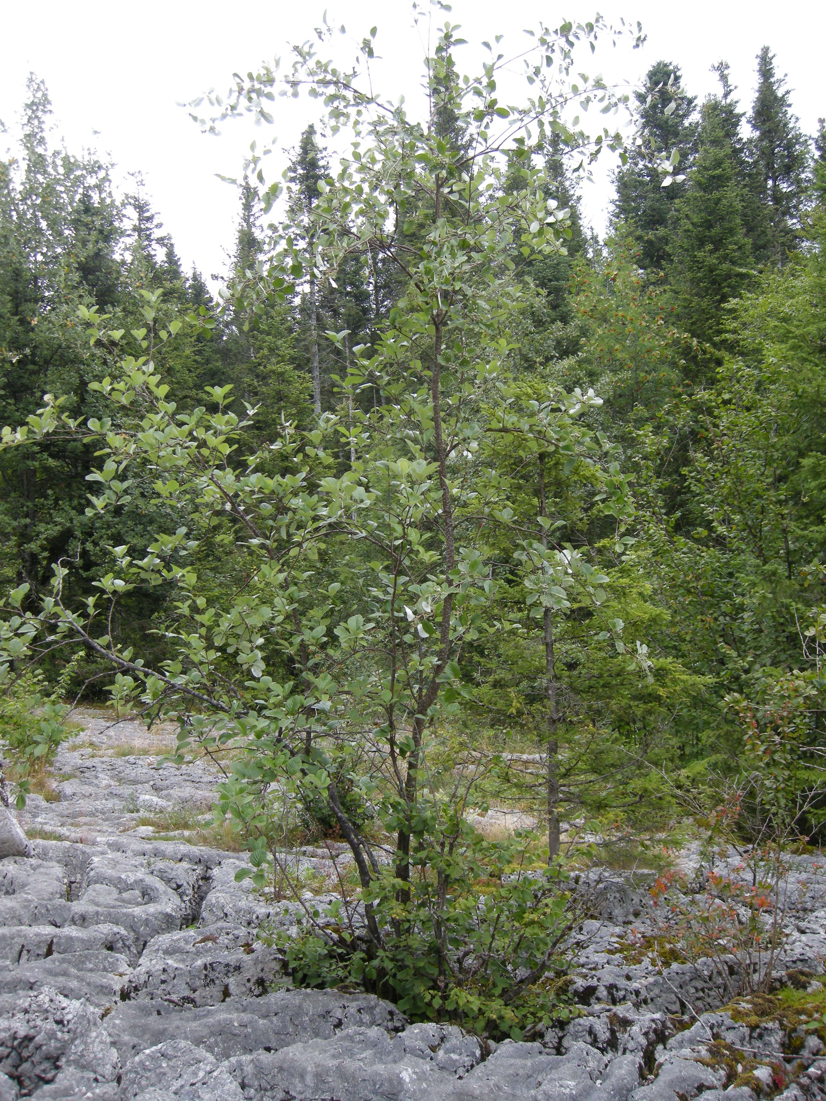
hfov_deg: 40.7
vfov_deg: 52.6
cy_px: 550
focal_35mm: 35
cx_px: 413
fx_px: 1114
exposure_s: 1/78.5
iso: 64
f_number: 3.4
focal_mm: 7.5
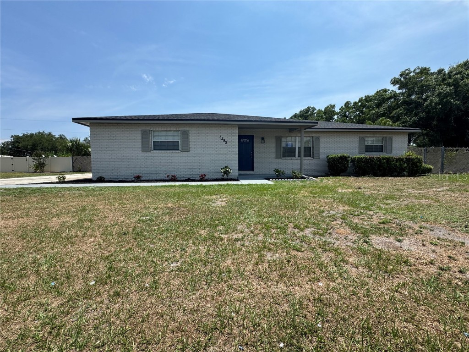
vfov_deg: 85.7
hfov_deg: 102.1
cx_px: 234
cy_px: 176
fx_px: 190
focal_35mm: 14
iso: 50
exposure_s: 1/1748
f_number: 2.2
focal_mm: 2.22
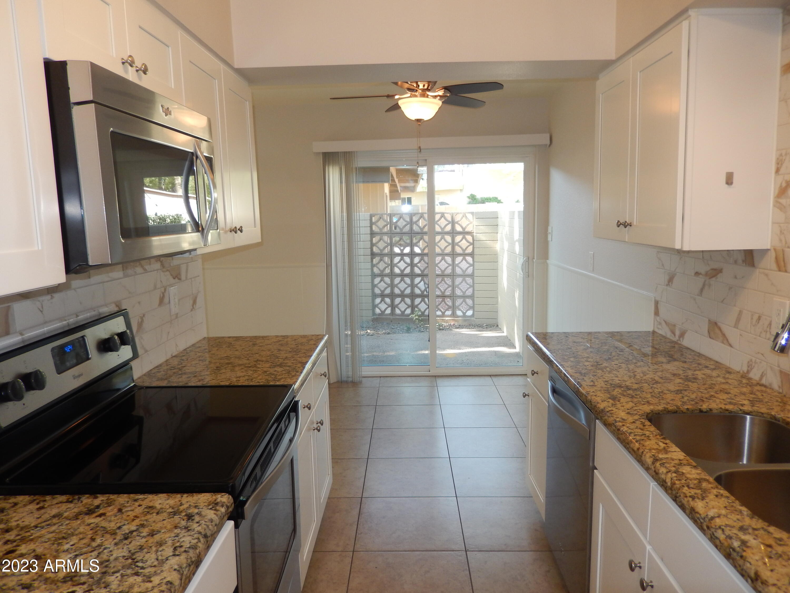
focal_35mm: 25
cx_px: 395
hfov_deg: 69.4
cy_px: 296
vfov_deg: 54.9
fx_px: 571
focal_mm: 4.5
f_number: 3.4
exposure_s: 1/30
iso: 125
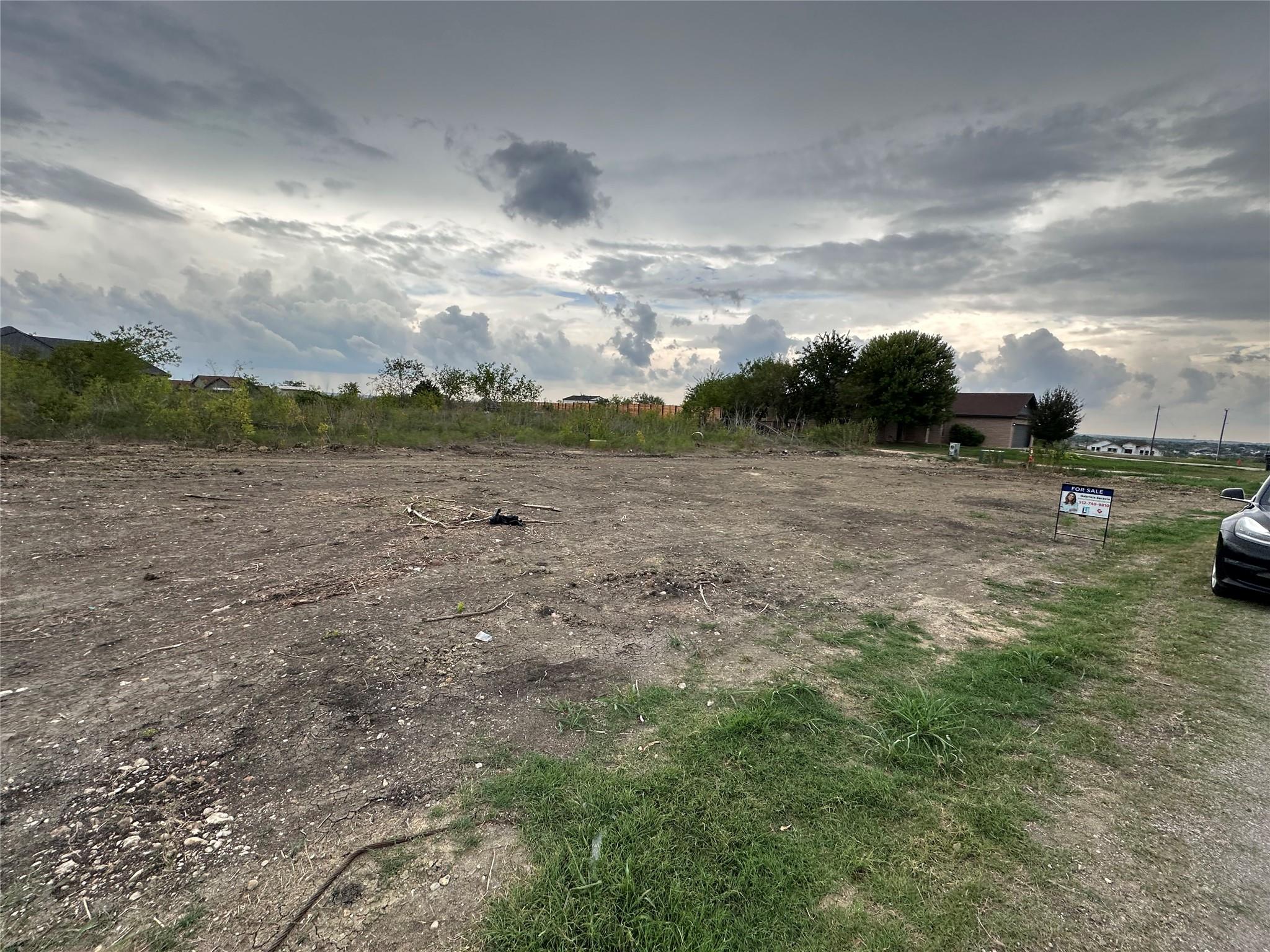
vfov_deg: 85.7
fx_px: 514
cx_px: 635
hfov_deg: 102.1
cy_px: 476
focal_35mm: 14
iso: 40
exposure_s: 1/609
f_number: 2.2
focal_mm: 2.22
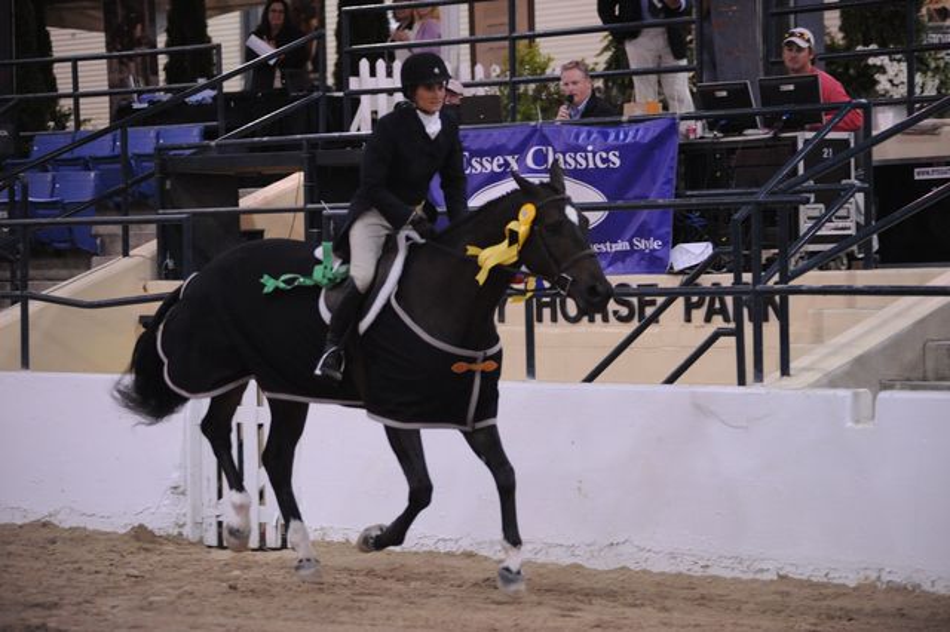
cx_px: 475
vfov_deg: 11.0
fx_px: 3297
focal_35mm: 125
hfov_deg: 16.4
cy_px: 316
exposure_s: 1/400
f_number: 2.8
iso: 5000
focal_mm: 125
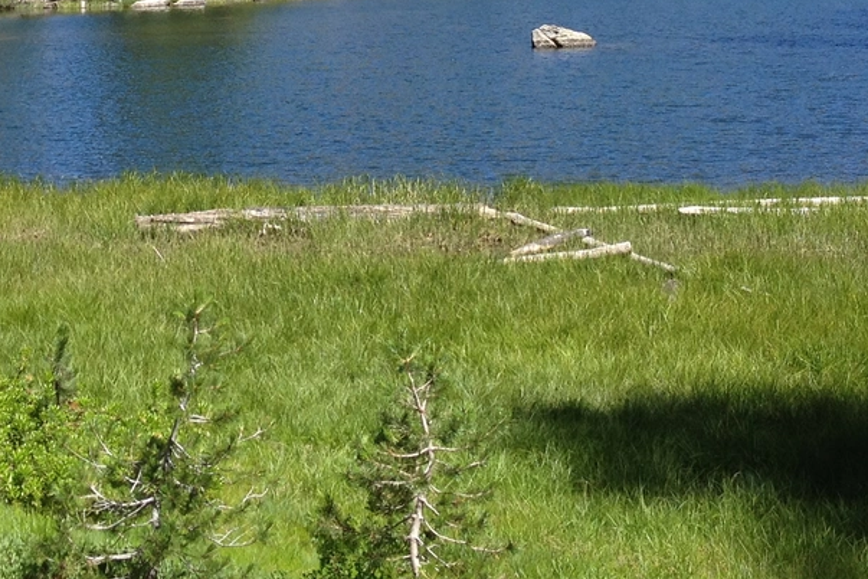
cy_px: -118
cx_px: 374
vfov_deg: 15.2
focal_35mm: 87
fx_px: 2098
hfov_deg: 23.4
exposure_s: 1/812
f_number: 2.4
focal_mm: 4.28
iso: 50
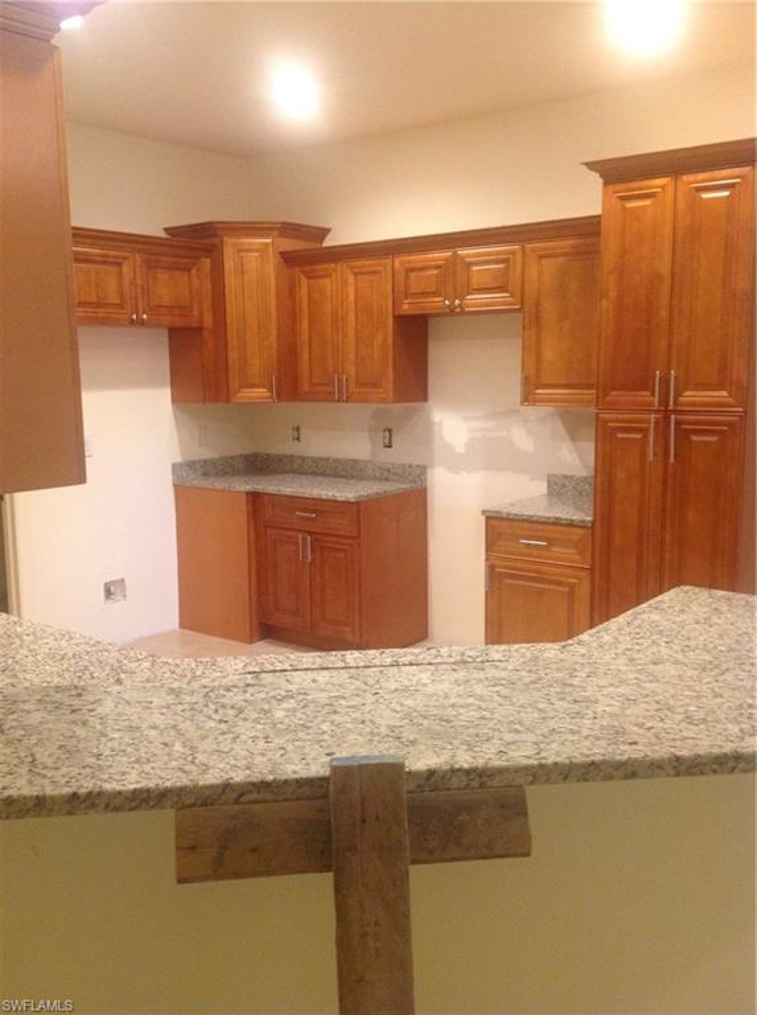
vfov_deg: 52.7
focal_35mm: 35
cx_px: 378
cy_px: 508
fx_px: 1024
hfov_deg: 40.6
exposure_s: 1/15
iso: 125
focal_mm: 4.28
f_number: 2.4
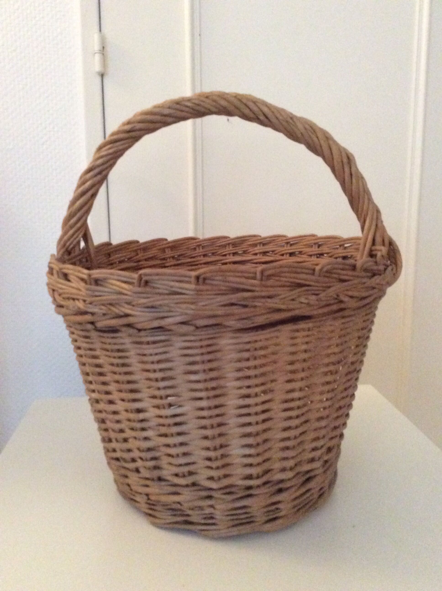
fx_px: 546
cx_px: 221
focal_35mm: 32
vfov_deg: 56.9
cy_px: 296
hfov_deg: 44.1
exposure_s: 1/17
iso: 500
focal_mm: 3.3
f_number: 2.4
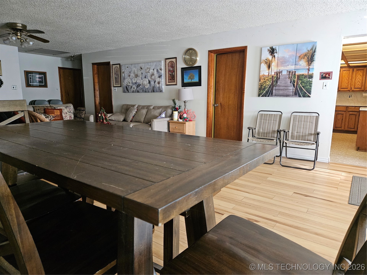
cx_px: 184
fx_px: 244
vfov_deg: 58.9
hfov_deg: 73.9
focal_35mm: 23
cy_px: 138
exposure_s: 1/120
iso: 800
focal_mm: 5.4
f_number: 1.8
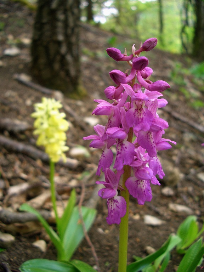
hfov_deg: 40.7
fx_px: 275
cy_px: 136
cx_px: 102
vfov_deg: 52.6
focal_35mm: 35
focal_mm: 5.8
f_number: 2.6
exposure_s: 1/80
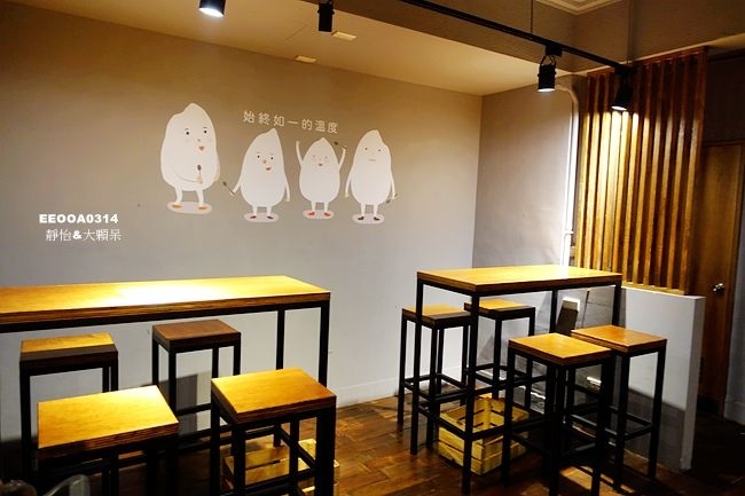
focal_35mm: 24
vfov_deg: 53.1
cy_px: 248
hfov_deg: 73.8
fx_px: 497
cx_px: 372
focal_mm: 8.8
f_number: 1.8
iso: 800
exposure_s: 1/20
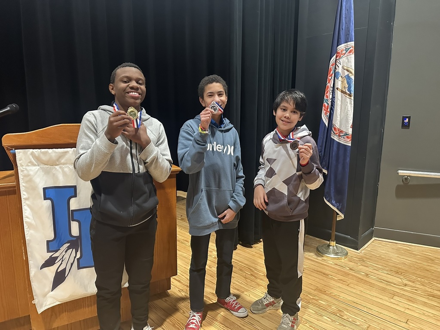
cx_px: 220
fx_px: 305
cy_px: 165
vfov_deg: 56.8
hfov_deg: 71.6
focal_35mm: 24
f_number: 1.78
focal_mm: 6.86
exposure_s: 1/60
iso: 800
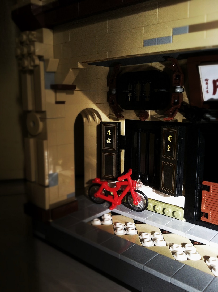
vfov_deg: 52.7
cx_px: 109
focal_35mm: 35
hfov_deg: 40.6
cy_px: 146
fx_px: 295
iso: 80
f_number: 2.8
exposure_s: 1/167
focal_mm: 3.85
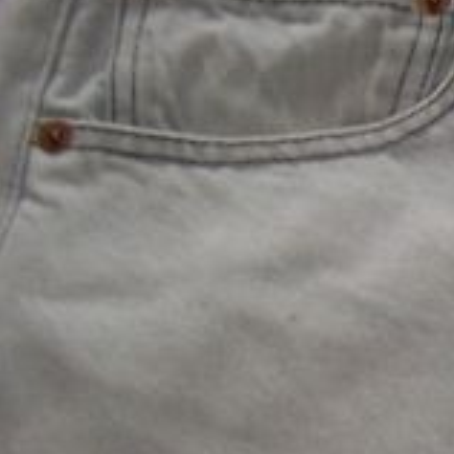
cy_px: 644
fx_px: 2982
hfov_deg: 7.6
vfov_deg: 8.5
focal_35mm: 201
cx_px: 1342
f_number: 3.1
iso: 80
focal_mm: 6.5
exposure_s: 1/30
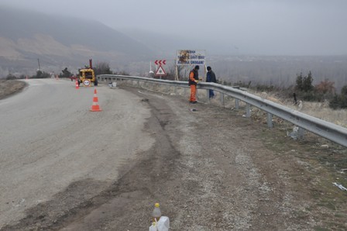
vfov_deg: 29.8
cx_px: 174
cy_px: 116
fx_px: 433
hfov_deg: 43.6
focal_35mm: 45
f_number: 11
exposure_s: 1/500
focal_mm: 30
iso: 1250
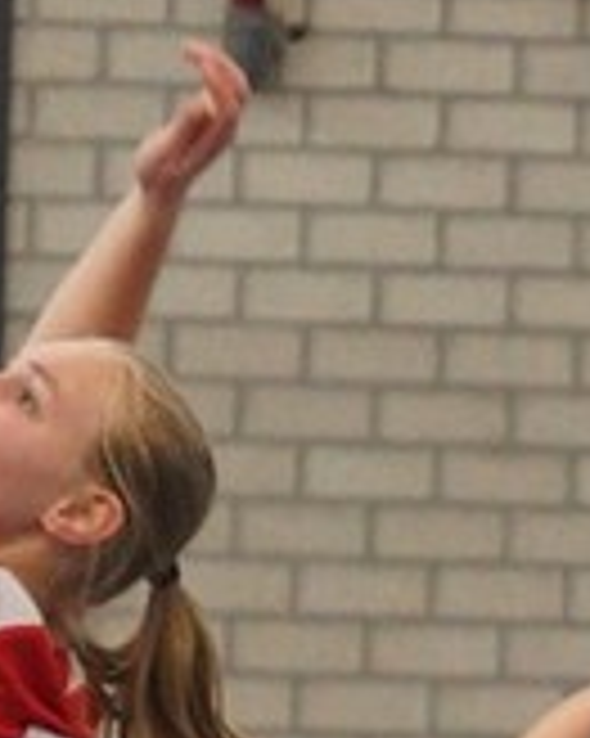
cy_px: 752
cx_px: -207
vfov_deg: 4.4
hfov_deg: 3.5
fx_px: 9591
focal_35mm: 439
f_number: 2.8
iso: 800
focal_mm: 50
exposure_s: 1/250
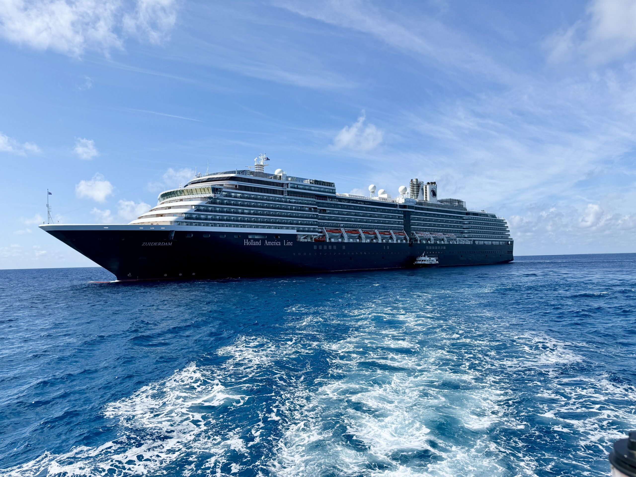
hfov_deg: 71.6
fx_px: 441
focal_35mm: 24
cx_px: 318
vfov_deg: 56.8
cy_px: 238
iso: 80
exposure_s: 1/6173
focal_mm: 6.76
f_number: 1.78
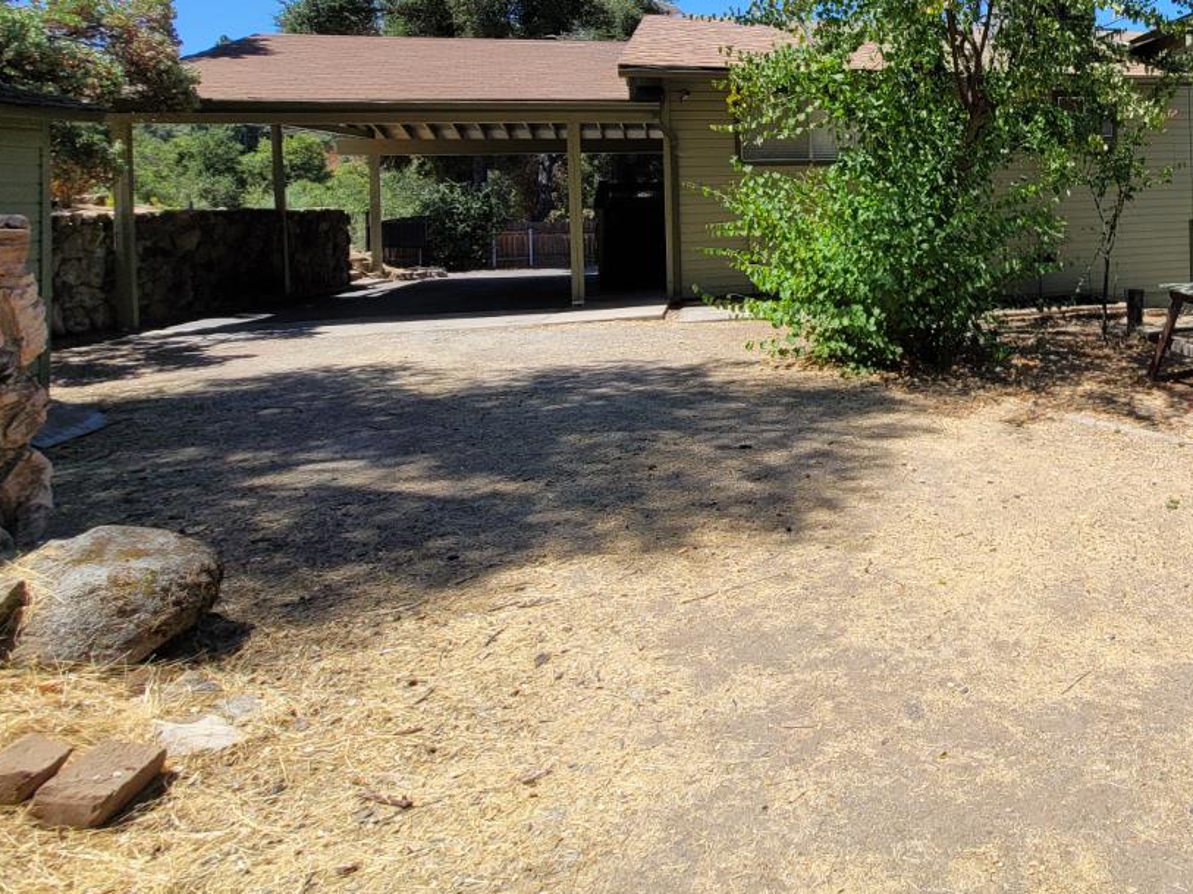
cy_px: 205
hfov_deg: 60.9
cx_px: 1067
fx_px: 827
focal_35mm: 24
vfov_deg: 53.7
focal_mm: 2.2
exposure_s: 1/1538
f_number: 2.2
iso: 64
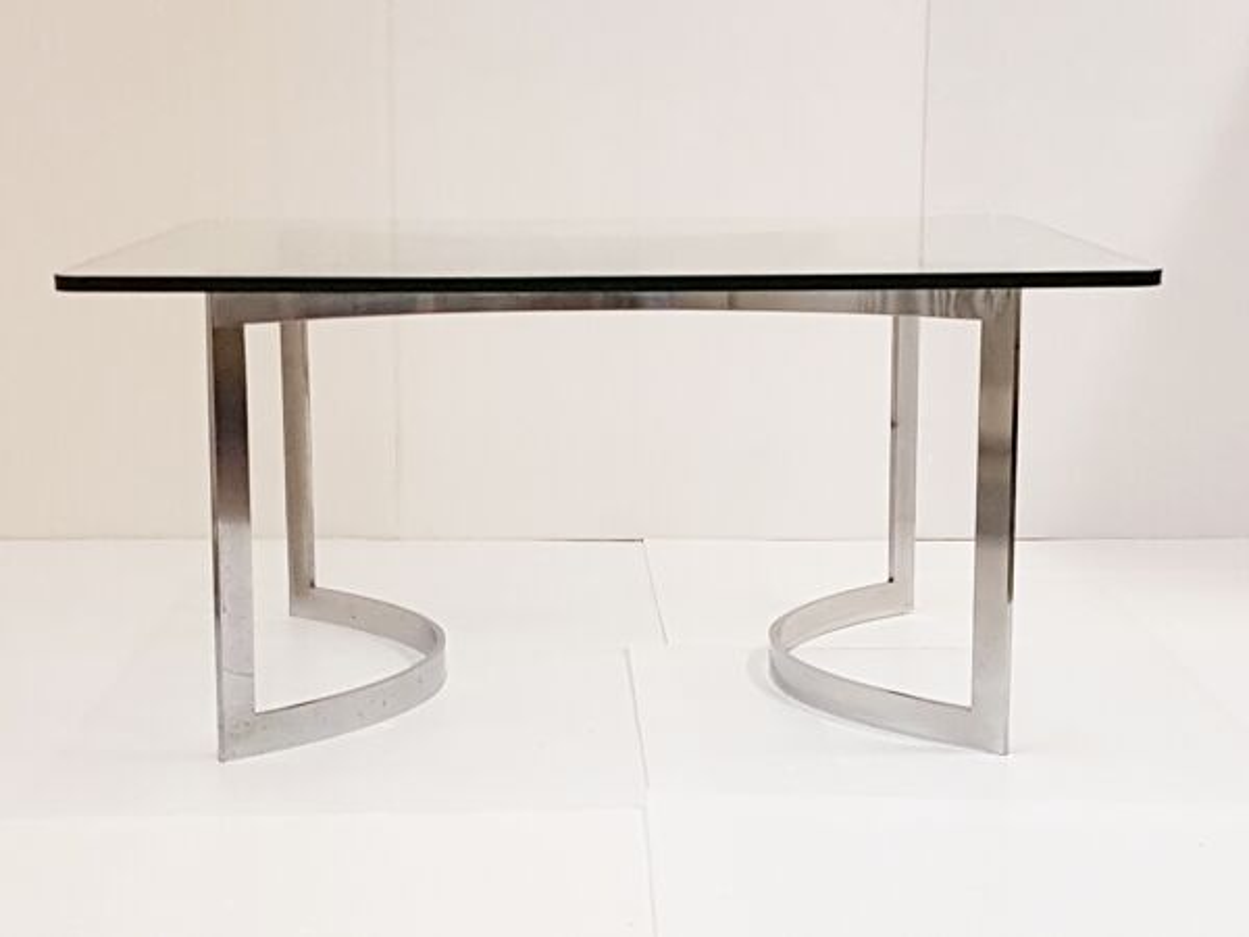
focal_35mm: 26
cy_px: 468
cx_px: 624
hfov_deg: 67.3
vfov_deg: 53.1
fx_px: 938
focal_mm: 4.2
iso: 160
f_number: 1.7
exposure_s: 1/50
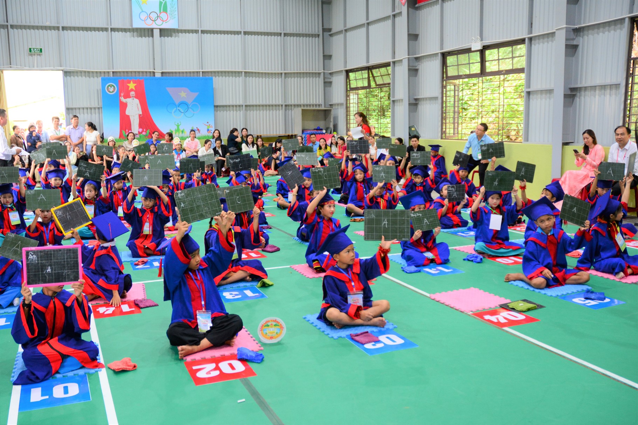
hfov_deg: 53.1
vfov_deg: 36.9
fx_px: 638
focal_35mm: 36
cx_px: 319
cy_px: 212
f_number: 4
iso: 640
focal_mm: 24
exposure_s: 1/125
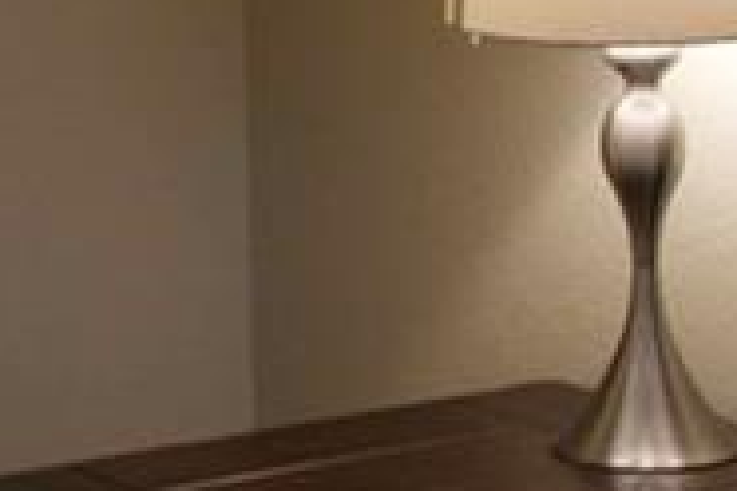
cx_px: -139
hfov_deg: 11.6
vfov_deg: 7.8
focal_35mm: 174
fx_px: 3557
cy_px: -123
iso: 400
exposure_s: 1/60
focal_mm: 21
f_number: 4
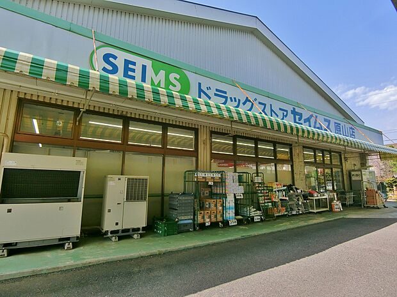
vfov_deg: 68.7
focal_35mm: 19
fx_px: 218
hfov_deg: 84.7
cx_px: 198
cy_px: 148
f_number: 6.9
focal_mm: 4.06
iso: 80
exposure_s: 1/200
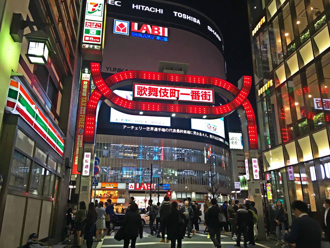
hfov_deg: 61.7
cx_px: 165
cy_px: 124
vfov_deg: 48.2
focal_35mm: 29
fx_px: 276
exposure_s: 1/30
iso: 50
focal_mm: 4.15
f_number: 2.2
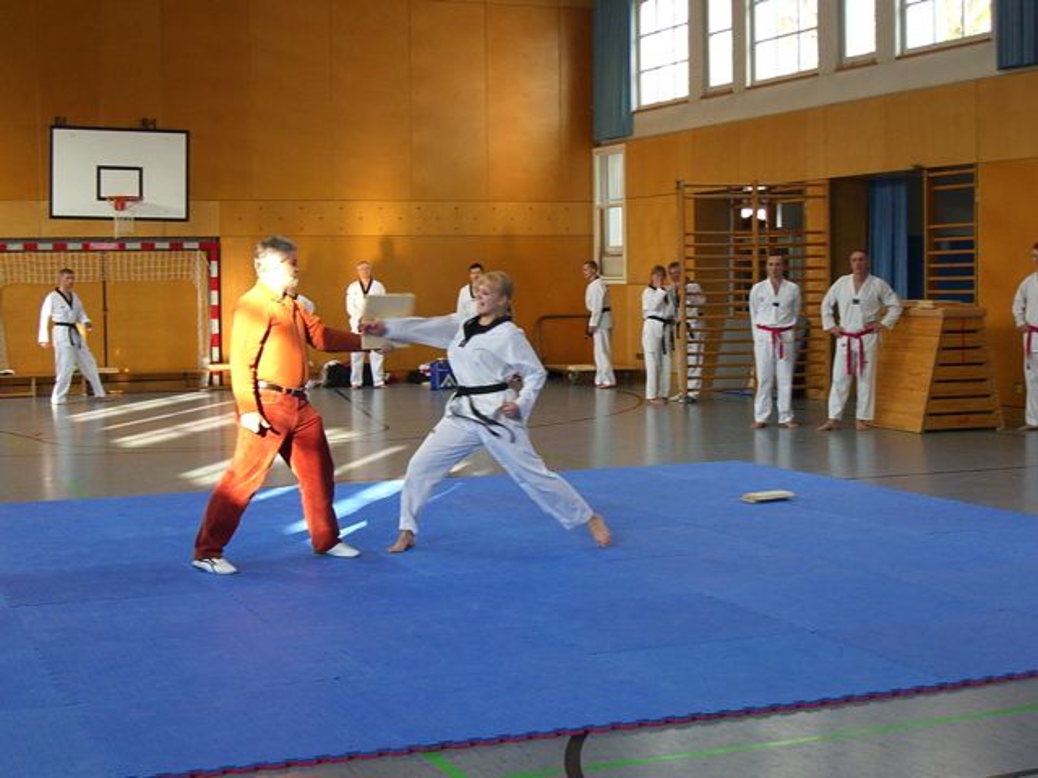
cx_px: 519
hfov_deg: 33.8
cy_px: 389
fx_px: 1709
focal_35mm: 57
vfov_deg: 25.7
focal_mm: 11.8
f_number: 3.6
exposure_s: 1/100
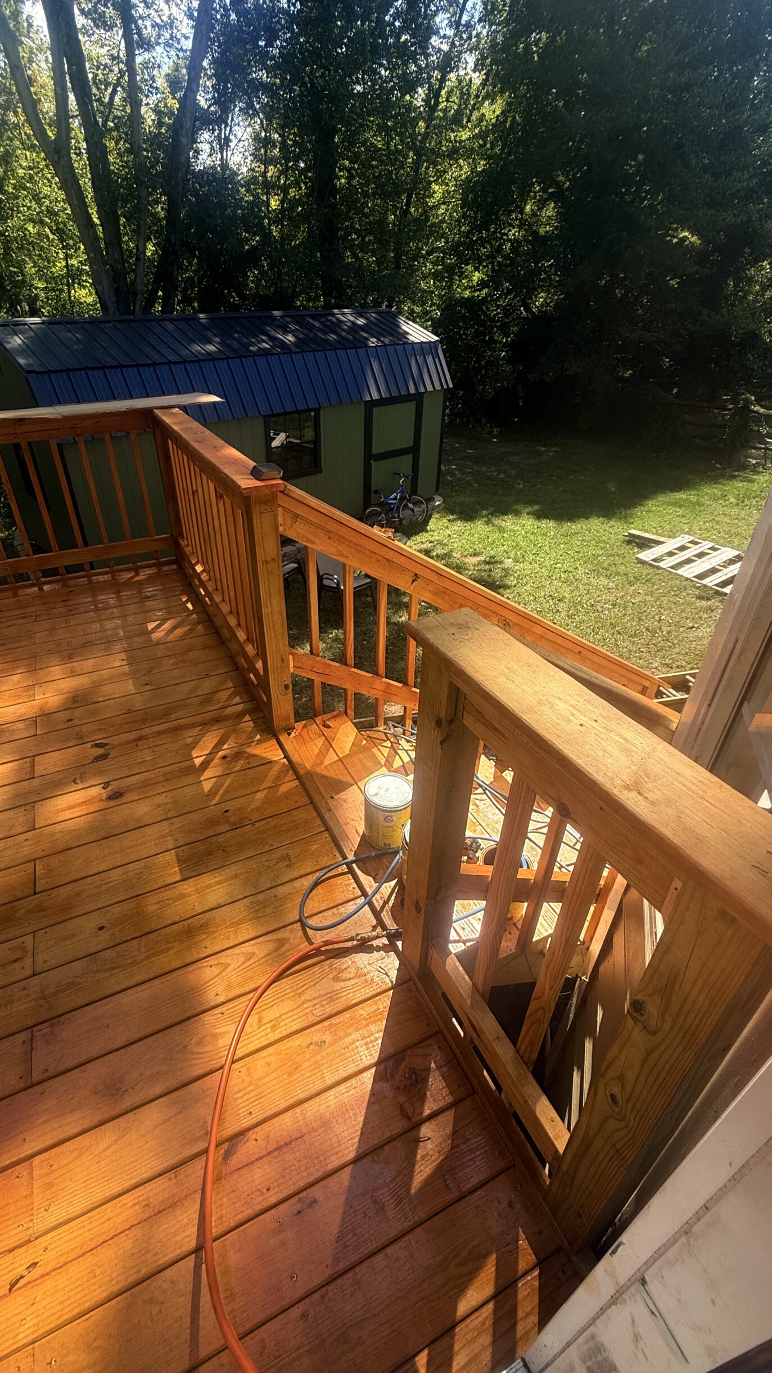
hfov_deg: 66.9
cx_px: 342
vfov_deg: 99.4
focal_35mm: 16
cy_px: 676
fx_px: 582
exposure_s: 1/701
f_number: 2.2
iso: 64
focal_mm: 2.22
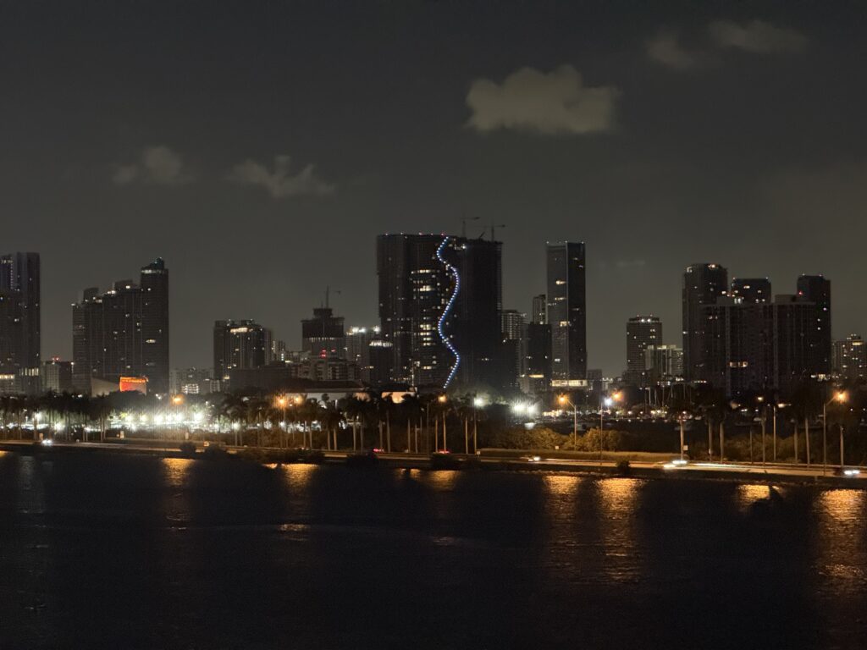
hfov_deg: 16.4
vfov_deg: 12.3
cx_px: 434
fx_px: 3006
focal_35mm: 120
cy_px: 325
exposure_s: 1/15
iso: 3200
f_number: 2.8
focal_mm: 15.66
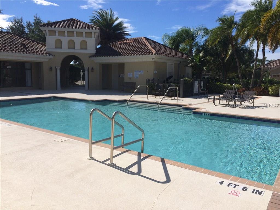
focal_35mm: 30
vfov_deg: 46.8
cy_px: 105
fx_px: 243
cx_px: 140
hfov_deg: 60.0
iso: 40
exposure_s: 1/4566
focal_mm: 4.12
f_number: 2.2
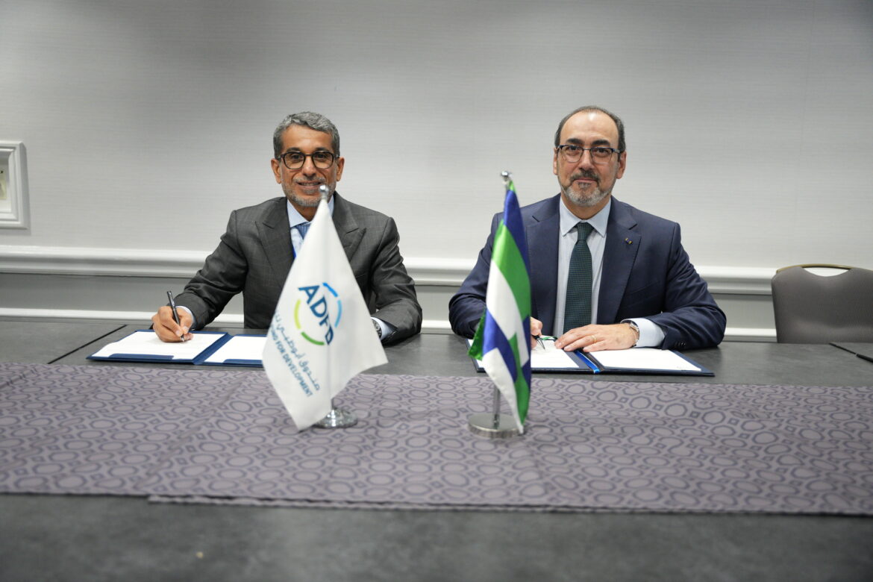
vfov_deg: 40.2
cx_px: 436
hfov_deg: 57.5
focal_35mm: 33
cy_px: 291
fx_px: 795
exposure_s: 1/160
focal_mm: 32.8
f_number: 2.8
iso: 3200
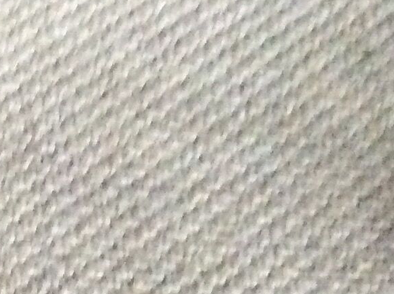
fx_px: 1625
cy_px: 509
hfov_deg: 11.9
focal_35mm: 143
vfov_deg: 9.9
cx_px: -454
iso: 400
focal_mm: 3.3
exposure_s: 1/17
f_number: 2.4
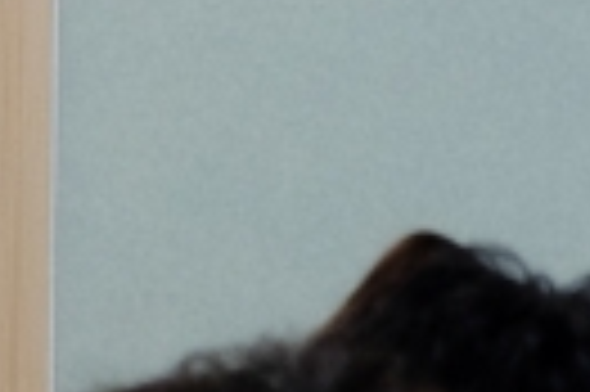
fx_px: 9346
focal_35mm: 571
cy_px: -351
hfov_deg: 3.6
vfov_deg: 2.4
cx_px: 1275
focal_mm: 55
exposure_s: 1/160
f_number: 4
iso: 2000
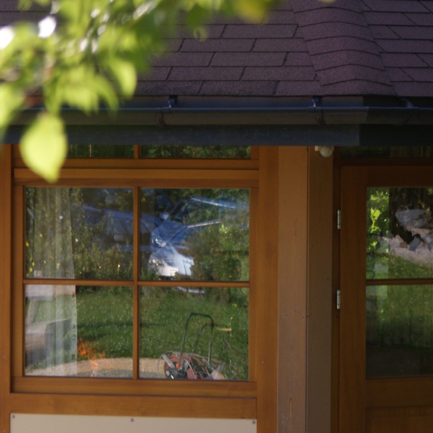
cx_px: 227
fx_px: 3368
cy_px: 234
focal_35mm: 238
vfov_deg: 7.4
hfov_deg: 7.4
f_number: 5.6
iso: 125
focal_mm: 70
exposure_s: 1/125
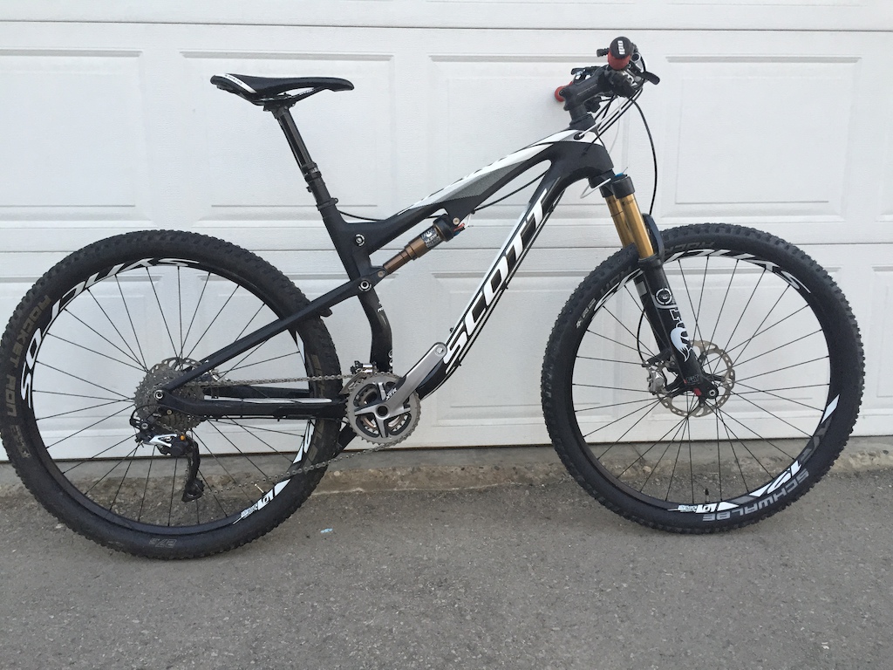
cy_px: 335
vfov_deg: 48.2
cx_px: 446
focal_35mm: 29
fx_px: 748
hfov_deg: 61.7
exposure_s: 1/30
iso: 32
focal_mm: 4.15
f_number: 2.2
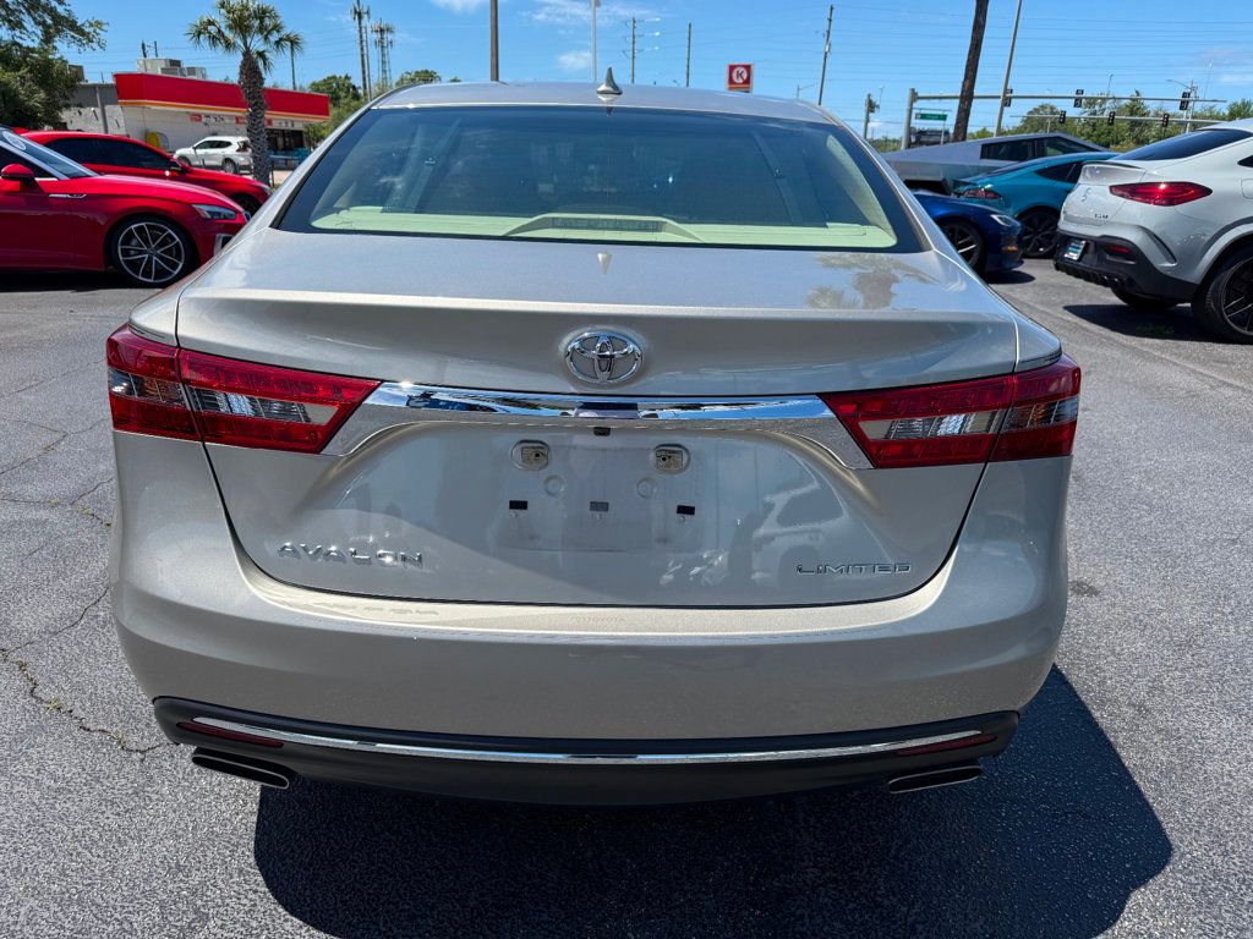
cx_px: 626
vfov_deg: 56.8
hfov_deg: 71.6
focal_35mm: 24
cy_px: 470
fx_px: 869
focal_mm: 6.76
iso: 80
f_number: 1.78
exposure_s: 1/3953
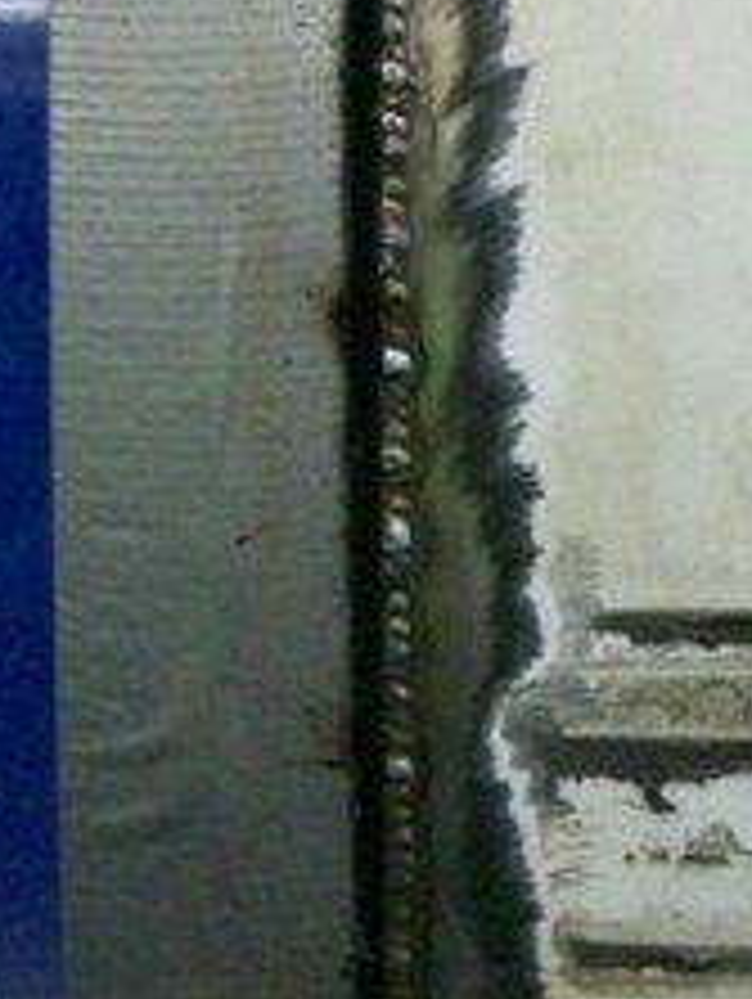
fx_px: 2833
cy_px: 828
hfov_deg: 14.7
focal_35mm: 98
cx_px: 838
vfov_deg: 19.8
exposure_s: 1/128
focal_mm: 5.7
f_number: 2.8
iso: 481
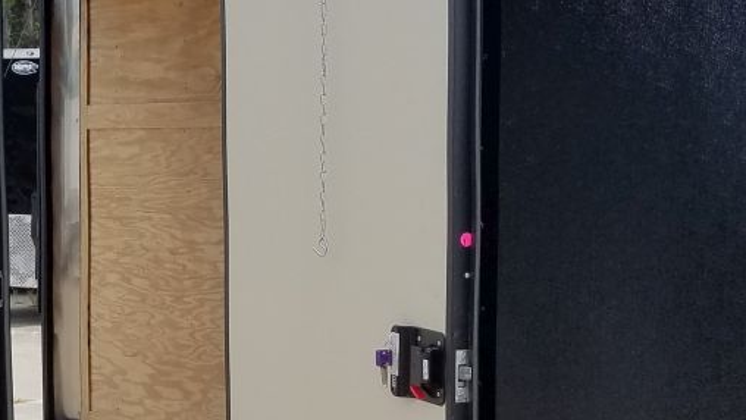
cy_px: 300
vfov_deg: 15.4
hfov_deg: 27.1
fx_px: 1543
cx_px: 307
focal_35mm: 78
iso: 50
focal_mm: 4.2
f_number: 1.7
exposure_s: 1/1944
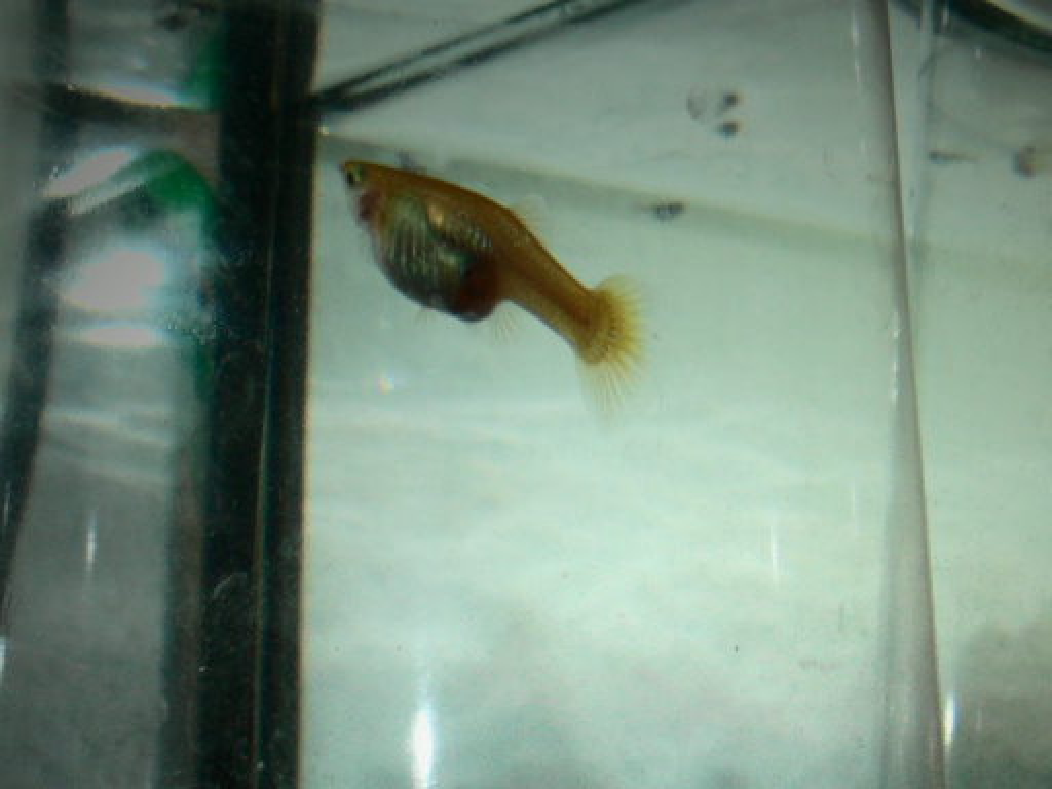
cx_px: 526
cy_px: 394
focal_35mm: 60
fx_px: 1823
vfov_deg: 24.4
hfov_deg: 32.2
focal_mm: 10.3
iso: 200
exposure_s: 1/45
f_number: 4
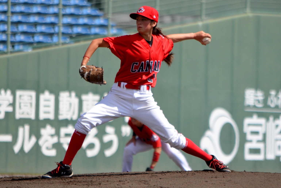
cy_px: 92
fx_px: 3655
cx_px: 143
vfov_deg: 2.9
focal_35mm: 468
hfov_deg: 4.4
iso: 400
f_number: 7.1
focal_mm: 300
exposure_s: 1/1600
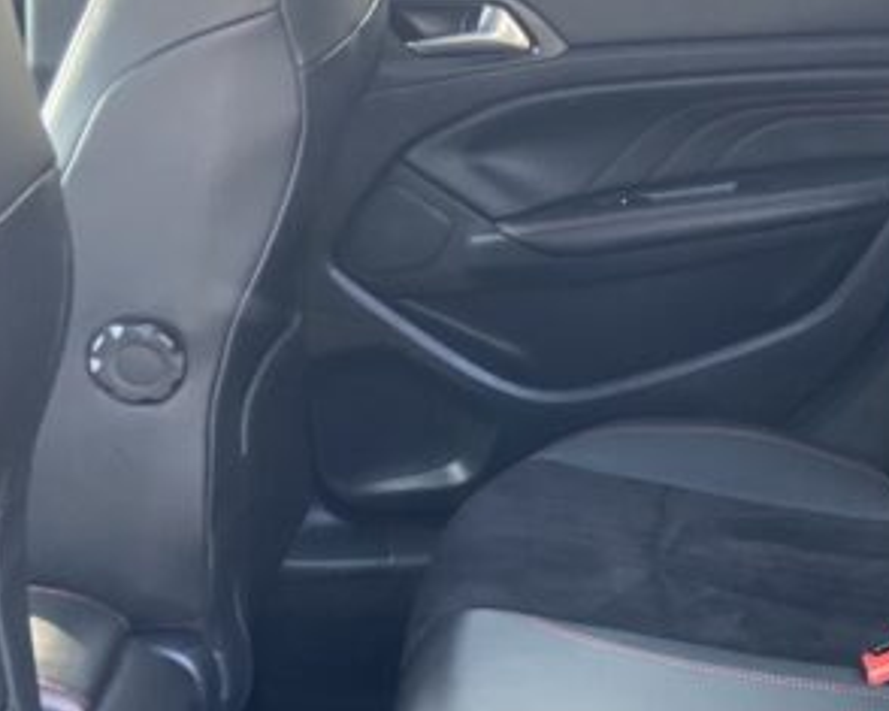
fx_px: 1815
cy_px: 654
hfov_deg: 26.1
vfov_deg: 21.6
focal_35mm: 69
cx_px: 883
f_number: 1.8
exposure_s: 1/73
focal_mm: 4.25
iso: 125
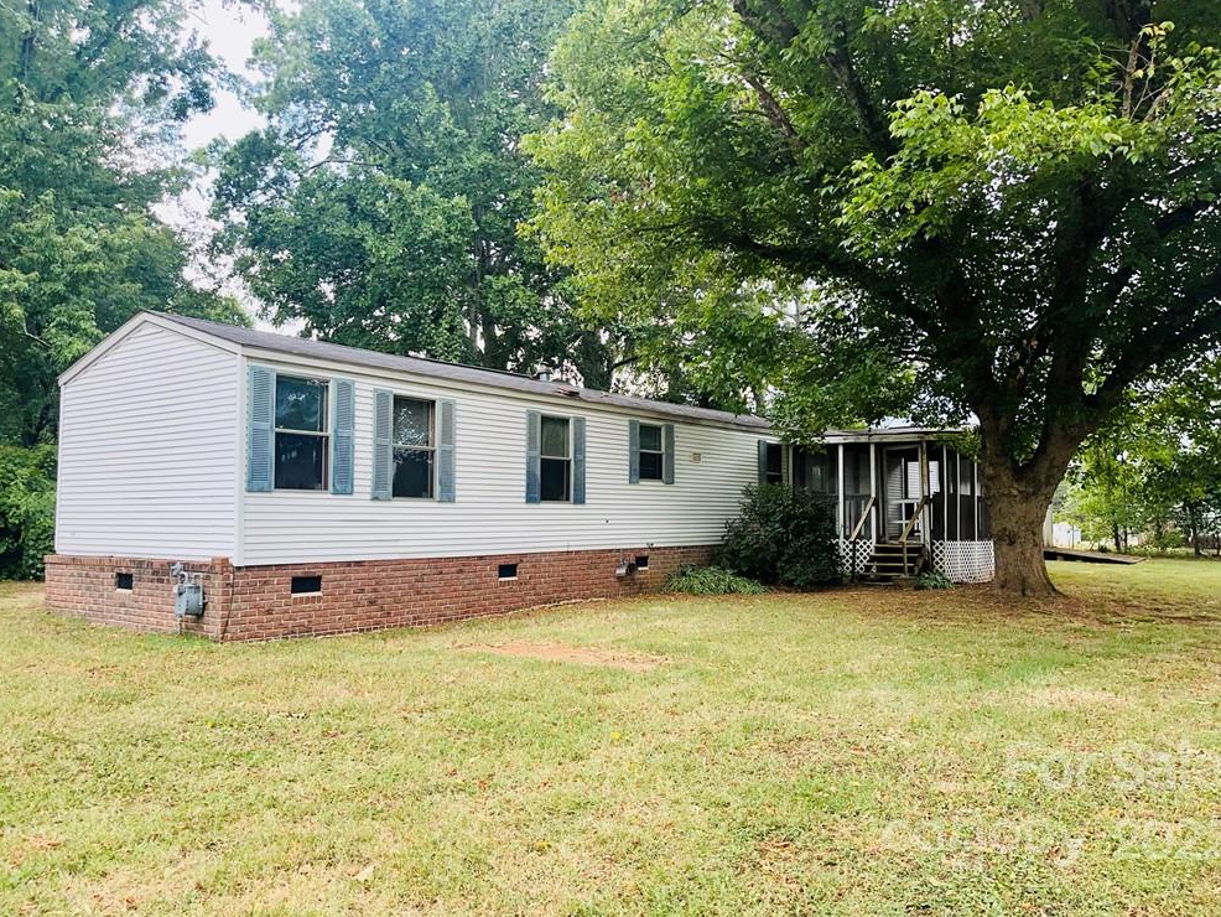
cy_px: 445
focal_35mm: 27
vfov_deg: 51.4
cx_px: 620
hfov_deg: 65.3
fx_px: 953
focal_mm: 5.1
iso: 32
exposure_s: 1/867
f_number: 1.6
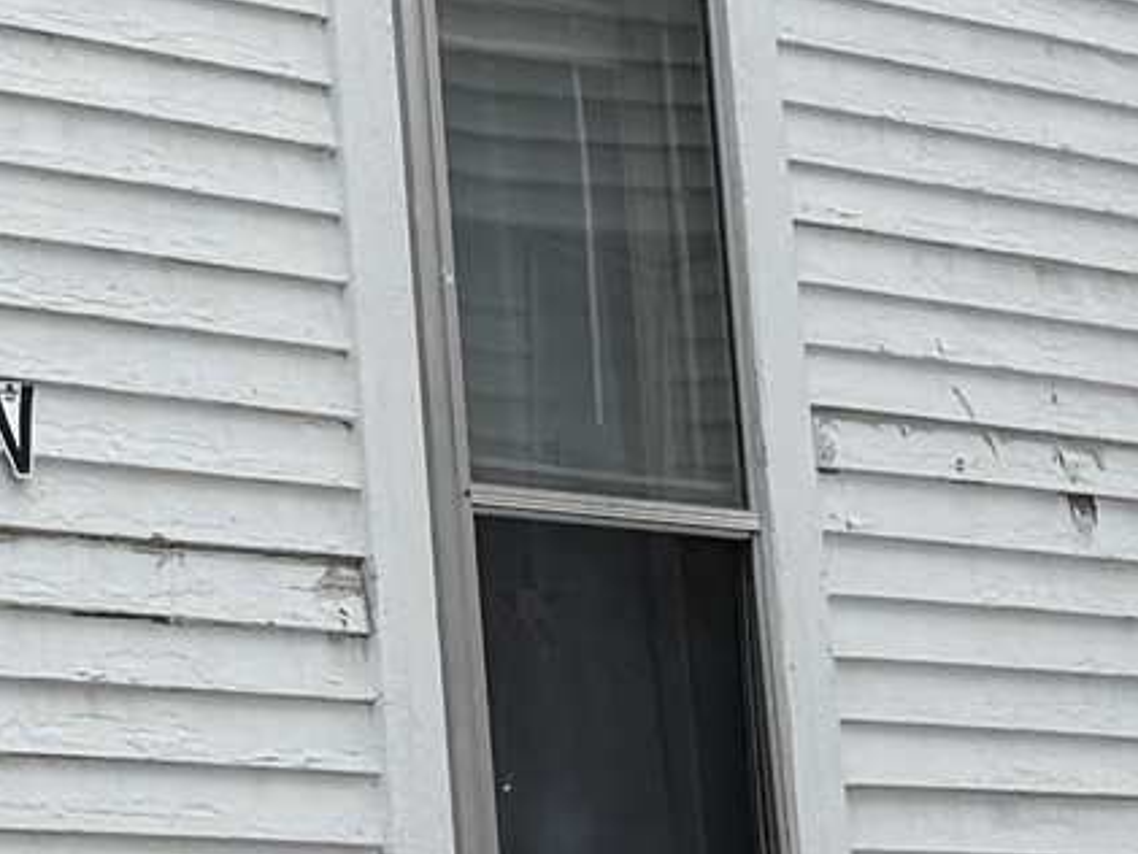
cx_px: -284
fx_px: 5755
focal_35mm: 175
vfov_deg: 8.3
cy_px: -527
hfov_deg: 11.1
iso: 80
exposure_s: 1/2041
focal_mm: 6.76
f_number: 1.78
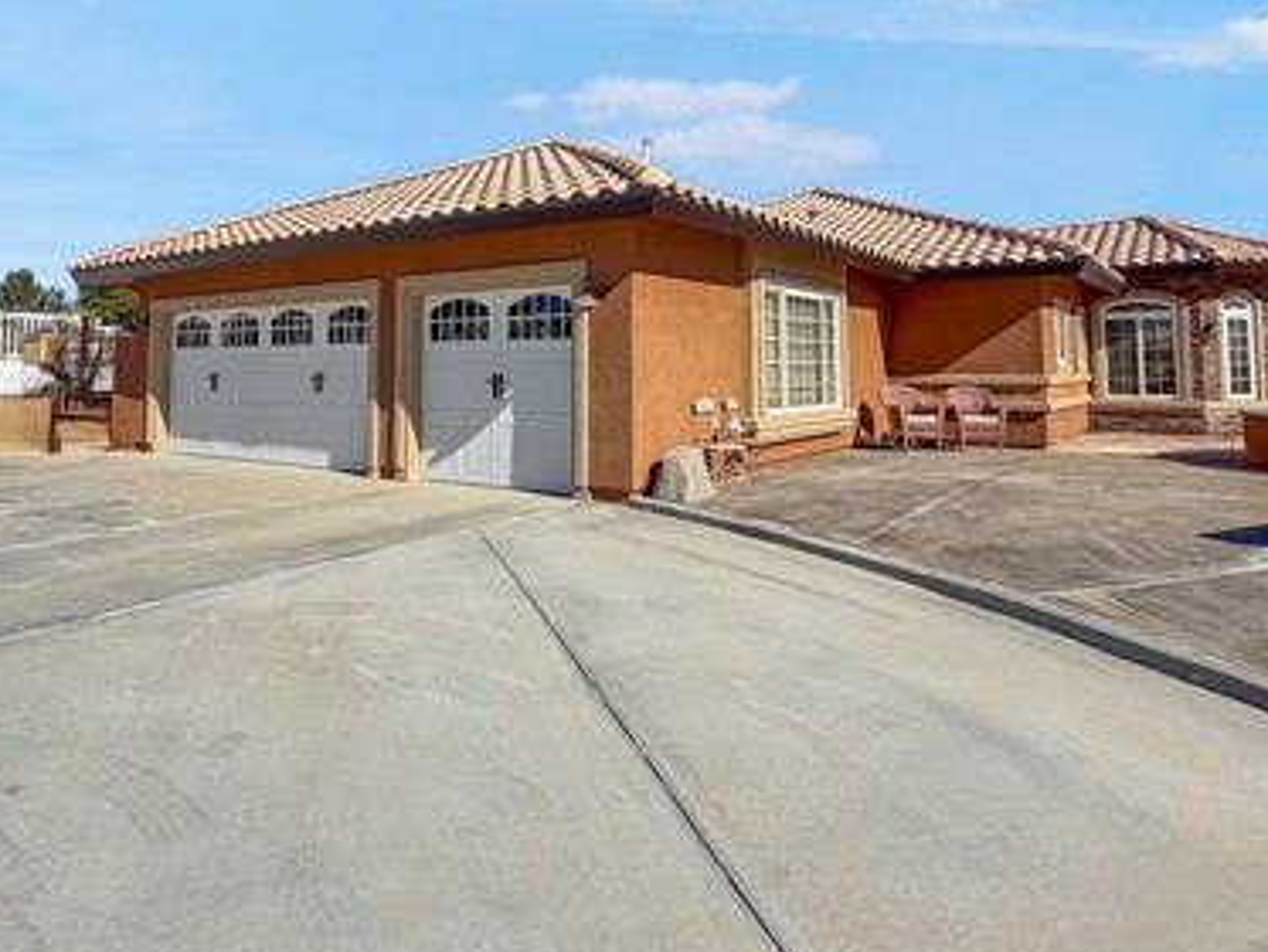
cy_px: 296
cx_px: 622
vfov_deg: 55.3
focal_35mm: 24
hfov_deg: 71.6
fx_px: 879
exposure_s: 1/1250
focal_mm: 2.22
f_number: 2.2
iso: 20
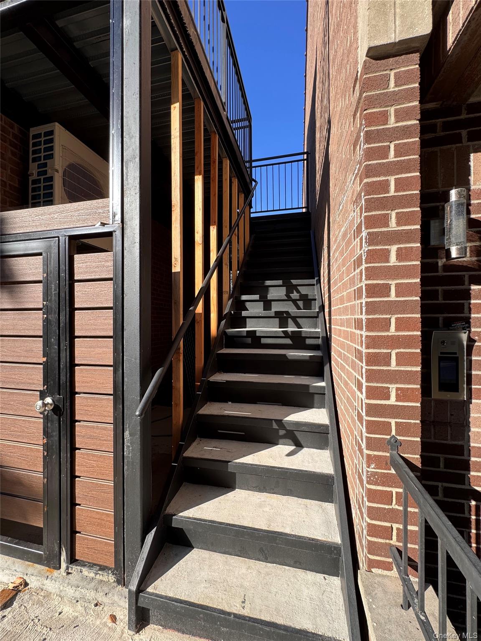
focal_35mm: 14
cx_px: 240
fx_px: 259
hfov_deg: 85.7
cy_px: 320
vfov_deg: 102.1
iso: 40
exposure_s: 1/399
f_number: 2.2
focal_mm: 2.22
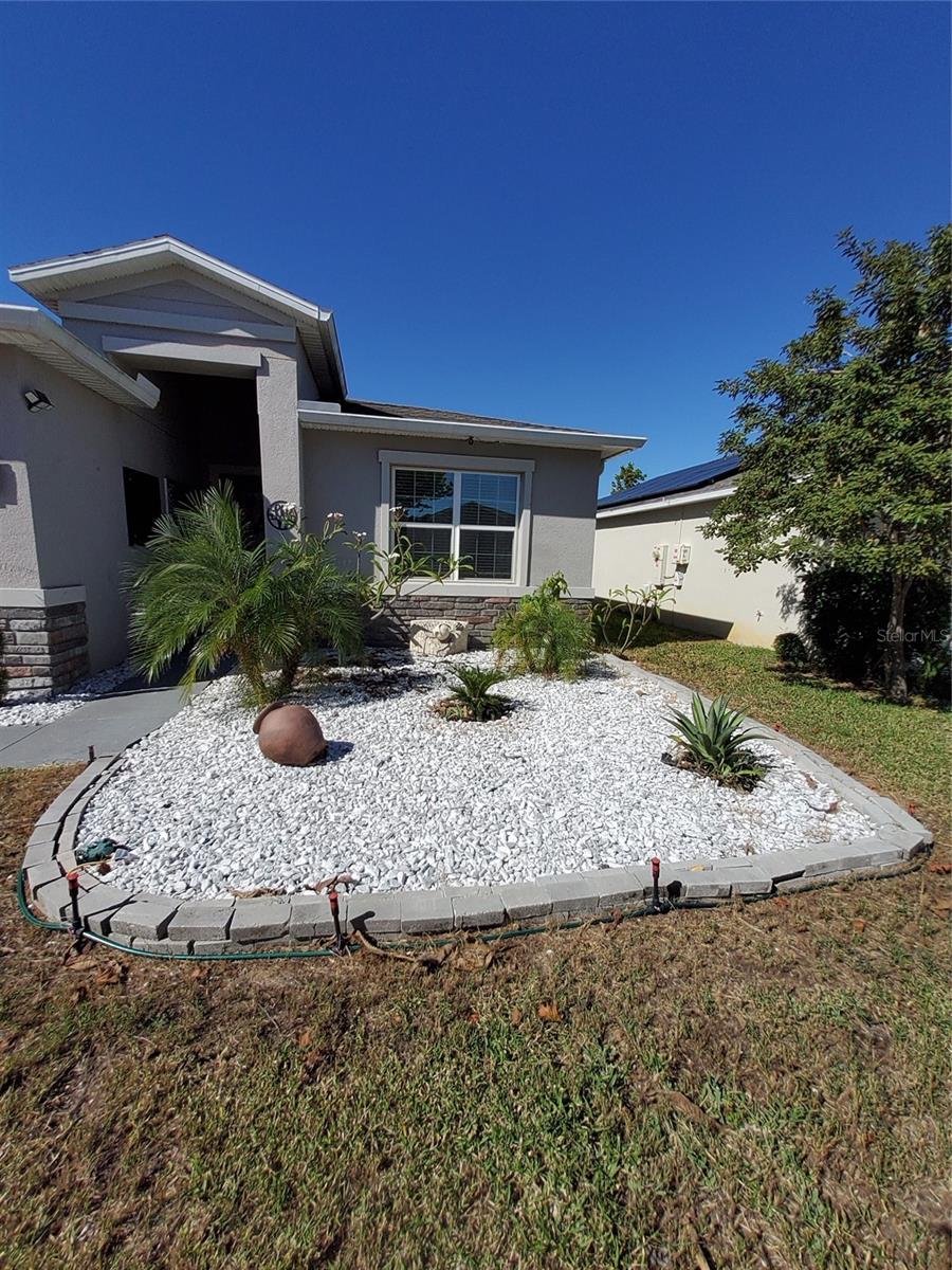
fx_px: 477
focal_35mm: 13
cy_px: 635
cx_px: 476
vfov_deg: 106.2
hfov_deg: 89.9
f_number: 2.2
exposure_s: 1/2517
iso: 50
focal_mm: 1.13
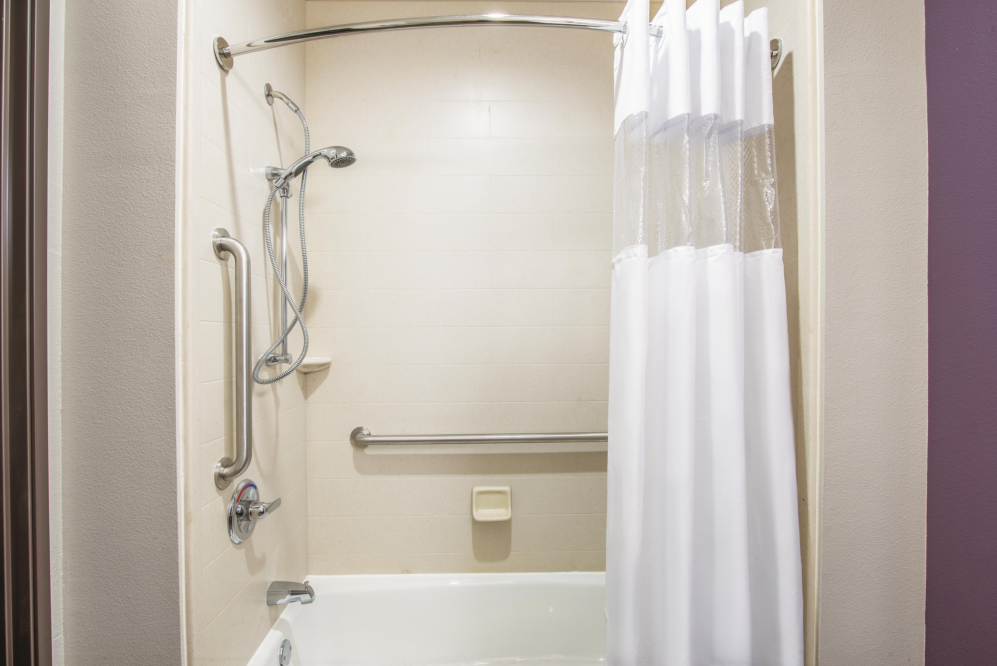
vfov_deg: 73.8
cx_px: 498
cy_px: 333
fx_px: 443
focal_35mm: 16
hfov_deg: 96.7
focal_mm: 16
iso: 200
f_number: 16
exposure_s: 1/4
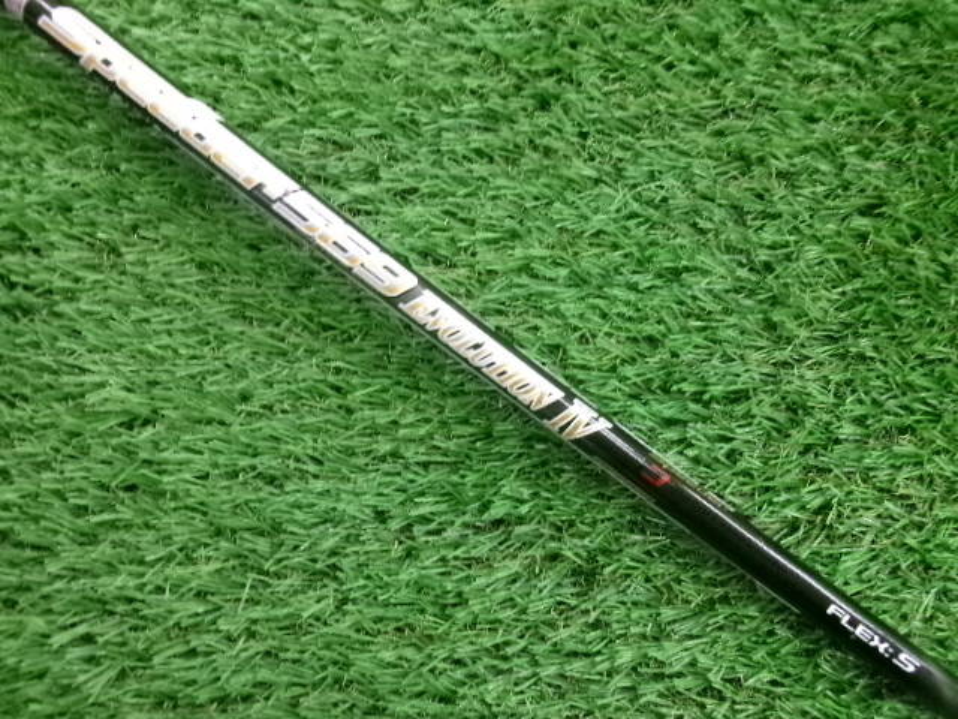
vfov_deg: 49.7
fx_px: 775
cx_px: 479
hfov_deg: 63.4
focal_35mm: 28
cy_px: 360
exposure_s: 1/34
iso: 800
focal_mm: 5.1
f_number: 3.9
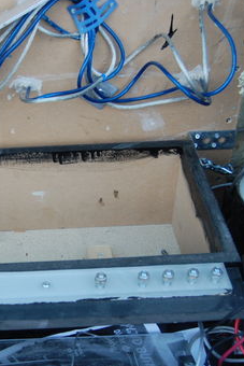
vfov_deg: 32.3
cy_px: 215
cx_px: 26
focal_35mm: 62
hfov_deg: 21.5
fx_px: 630
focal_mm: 22
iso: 400
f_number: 4.5
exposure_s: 1/80
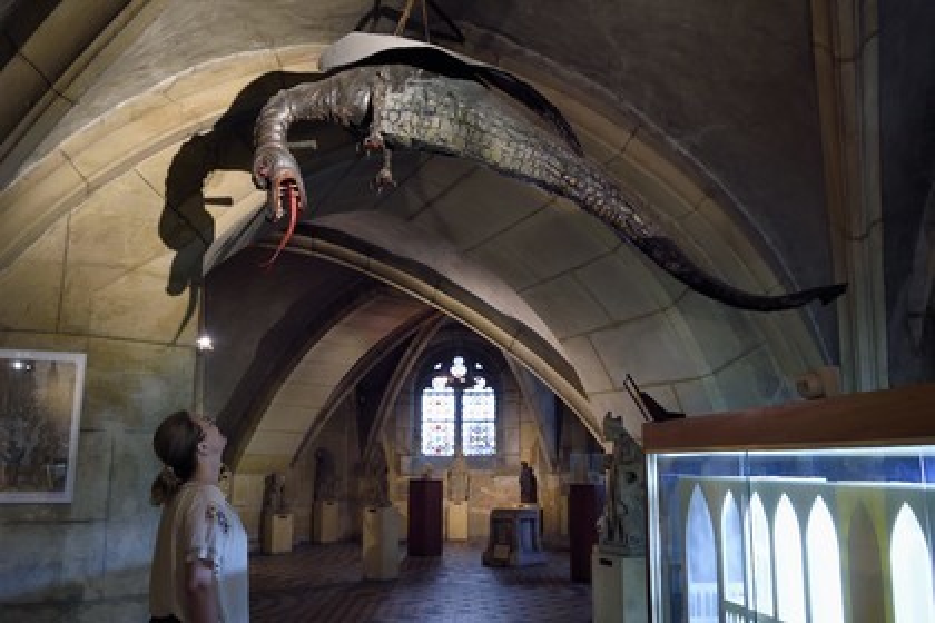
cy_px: 312
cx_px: 468
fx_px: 831
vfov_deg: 41.1
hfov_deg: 58.7
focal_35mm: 32
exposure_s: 1/13
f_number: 6.3
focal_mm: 32
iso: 1250
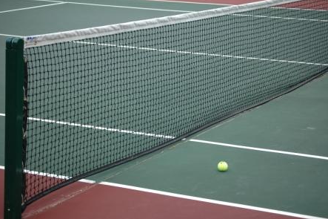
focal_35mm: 100
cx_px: 164
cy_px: 109
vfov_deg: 13.7
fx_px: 911
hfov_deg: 20.4
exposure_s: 1/500
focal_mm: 66
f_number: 4.2
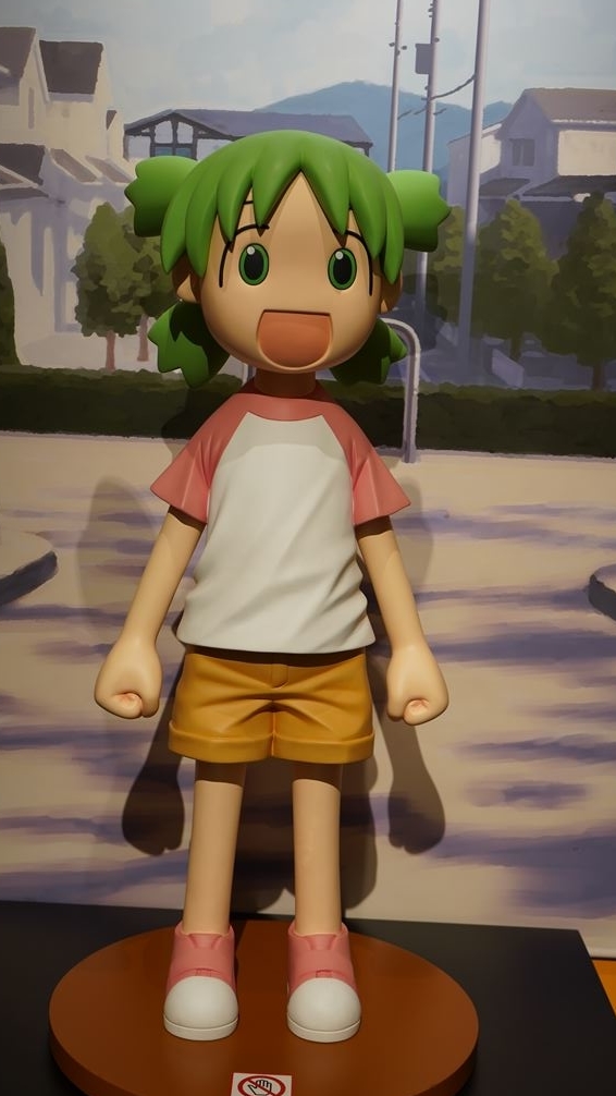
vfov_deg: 42.9
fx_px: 1394
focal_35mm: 48
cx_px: 275
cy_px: 549
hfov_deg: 24.9
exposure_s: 1/50
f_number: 4.5
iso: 500
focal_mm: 45
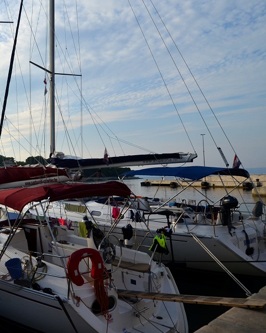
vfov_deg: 62.2
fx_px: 275
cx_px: 2
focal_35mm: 28
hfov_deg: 44.2
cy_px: 163
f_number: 5.6
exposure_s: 1/3200
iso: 400
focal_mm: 12
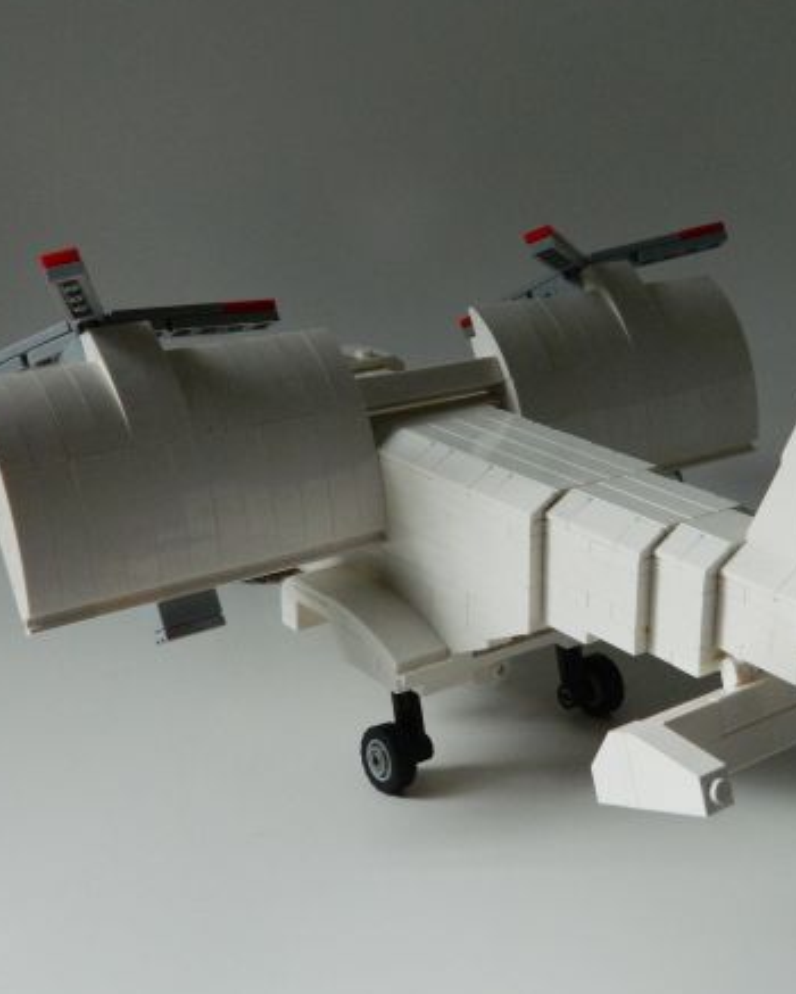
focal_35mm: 50
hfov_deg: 30.0
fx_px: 1471
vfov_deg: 37.3
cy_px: 516
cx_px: 555
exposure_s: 1/200
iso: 400
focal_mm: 6.2
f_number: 3.3
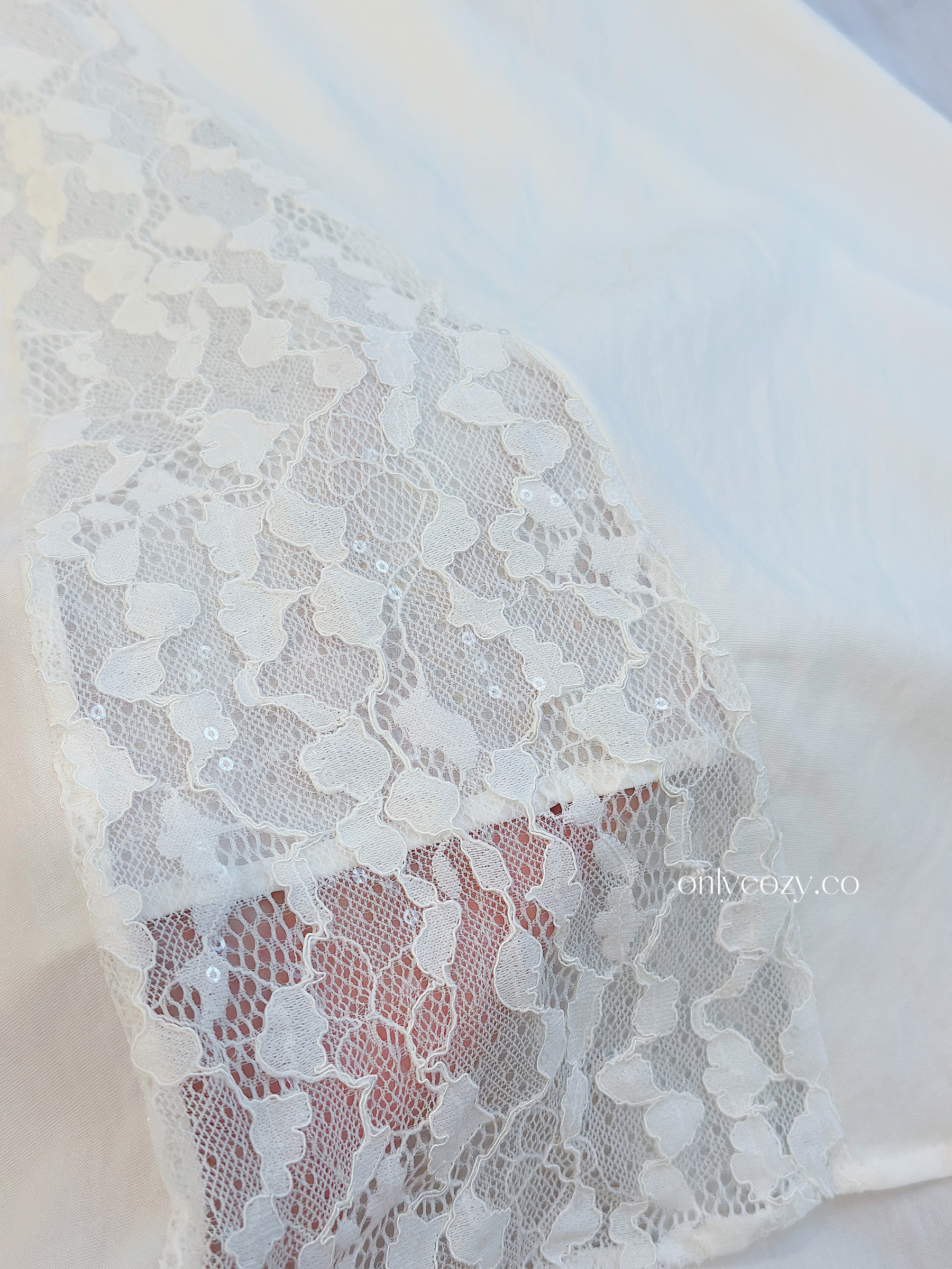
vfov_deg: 39.7
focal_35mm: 48
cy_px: 634
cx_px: 476
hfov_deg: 30.3
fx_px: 1760
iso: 125
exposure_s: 1/100
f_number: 1.78
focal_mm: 6.86
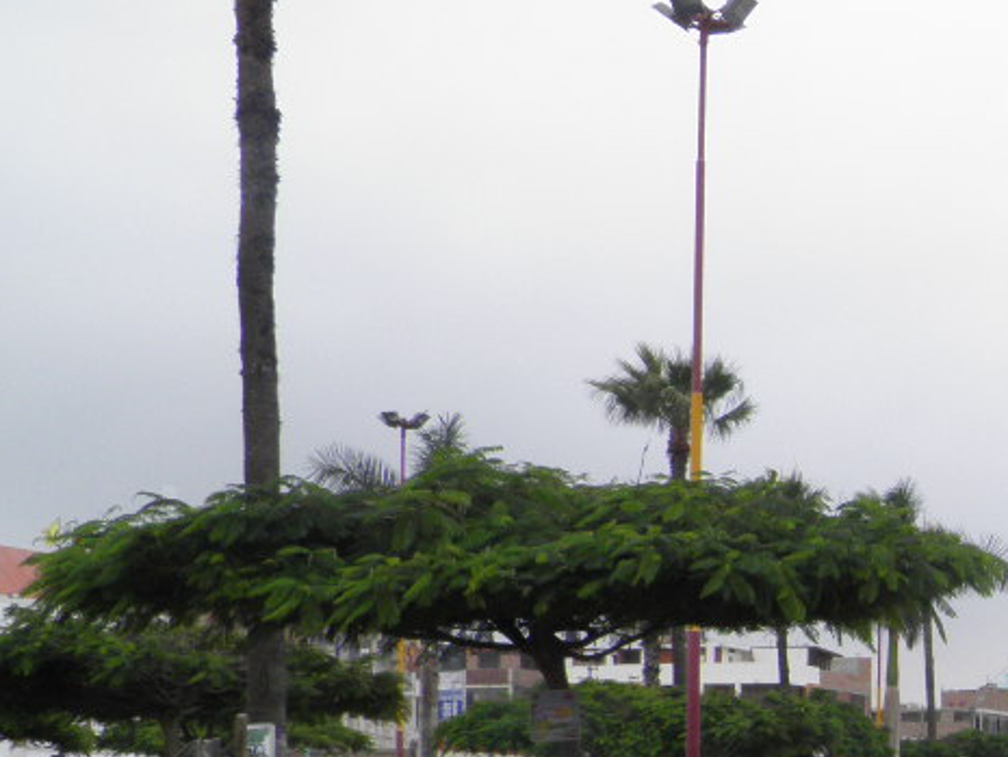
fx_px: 2243
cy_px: 913
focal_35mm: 77
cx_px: 1246
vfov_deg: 18.2
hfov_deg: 23.0
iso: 50
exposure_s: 1/200
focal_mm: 4.9
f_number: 5.7
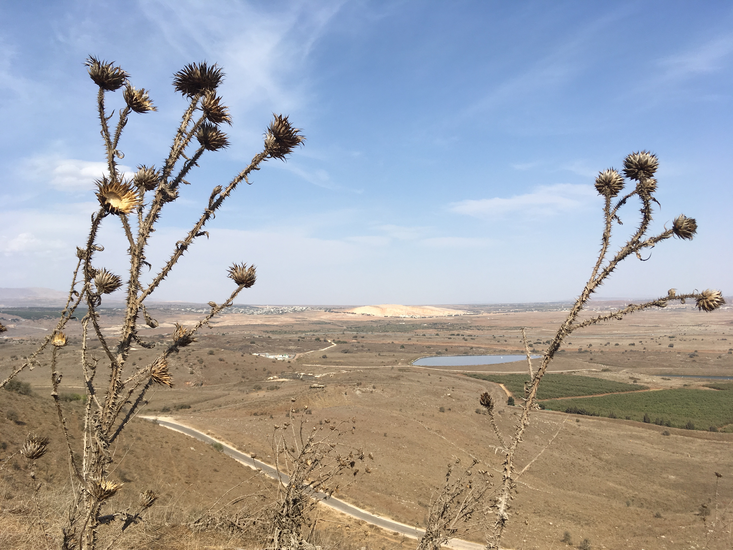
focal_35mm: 29
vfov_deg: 48.2
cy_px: 275
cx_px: 366
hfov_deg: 61.7
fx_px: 614
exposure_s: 1/2079
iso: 25
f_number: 2.2
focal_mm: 4.15
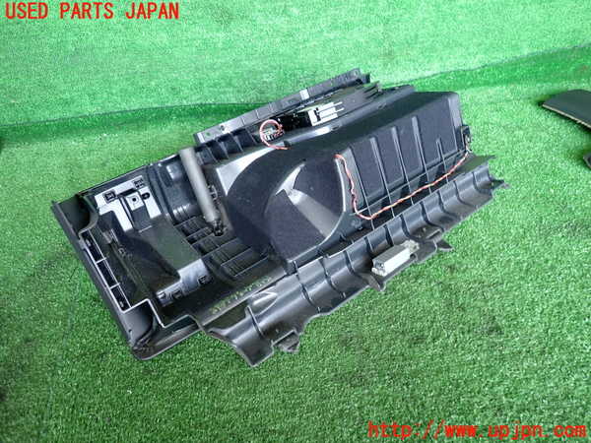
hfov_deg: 69.4
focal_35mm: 25
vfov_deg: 54.9
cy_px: 222
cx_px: 296
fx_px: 427
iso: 200
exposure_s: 1/30
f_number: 2
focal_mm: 4.5
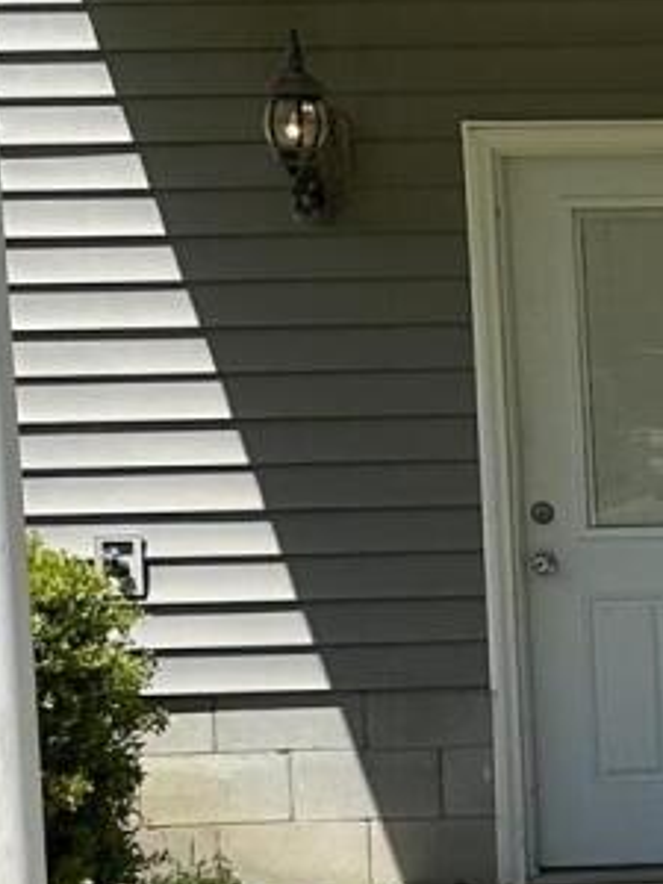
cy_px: 666
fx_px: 4086
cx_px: 1627
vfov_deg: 12.3
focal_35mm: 160
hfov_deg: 8.4
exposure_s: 1/5848
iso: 80
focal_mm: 6.86
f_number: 1.78
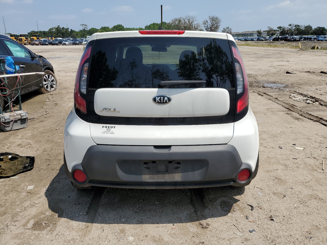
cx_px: 164
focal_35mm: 26
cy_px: 122
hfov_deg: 67.3
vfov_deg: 53.1
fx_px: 246
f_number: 1.5
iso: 50
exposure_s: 1/5000
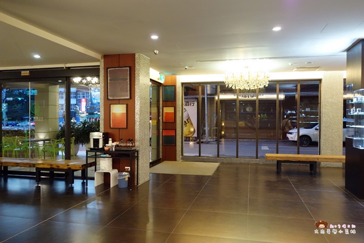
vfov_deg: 46.4
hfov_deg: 65.5
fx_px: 283
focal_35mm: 28
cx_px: 182
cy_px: 122
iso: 1250
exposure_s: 1/30
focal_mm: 10.4
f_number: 3.5
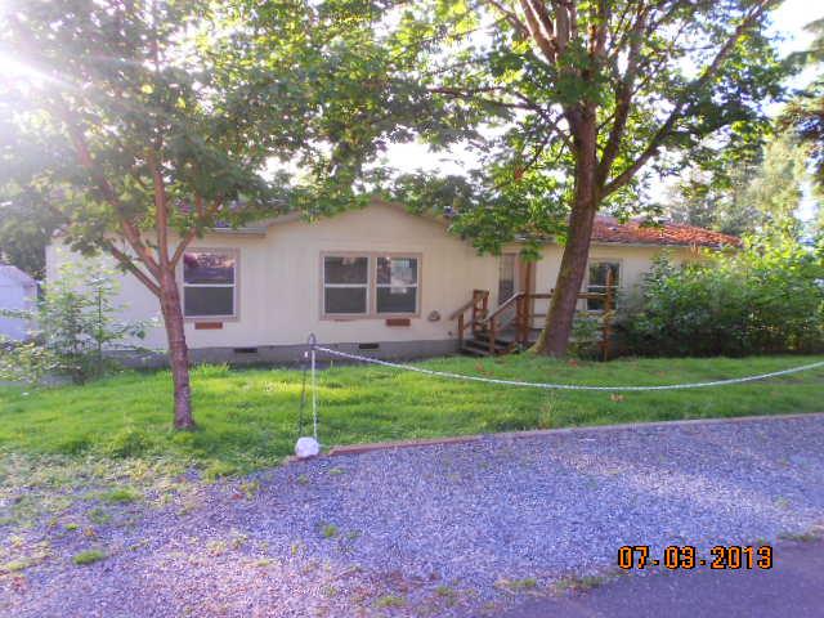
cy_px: 309
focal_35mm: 26
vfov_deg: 53.1
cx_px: 412
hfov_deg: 67.3
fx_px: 619
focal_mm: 4.6
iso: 80
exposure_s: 1/40
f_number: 3.2
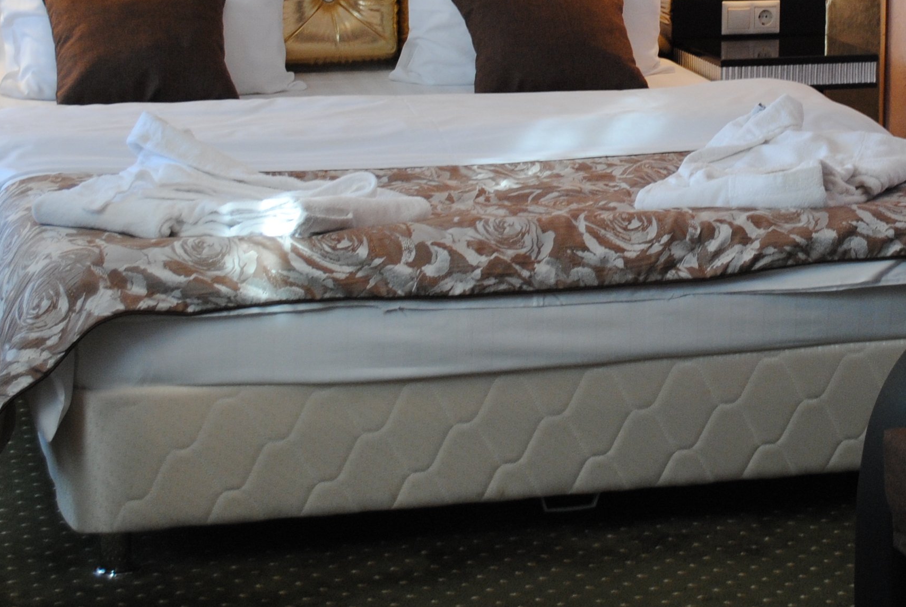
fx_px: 2571
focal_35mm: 102
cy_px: -22
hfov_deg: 19.7
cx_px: 762
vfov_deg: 13.3
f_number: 4.5
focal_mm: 30
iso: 400
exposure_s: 1/25
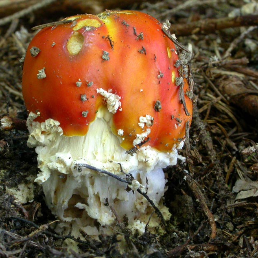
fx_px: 1130
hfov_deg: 13.0
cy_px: 129
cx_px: 99
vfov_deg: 13.0
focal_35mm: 134
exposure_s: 2
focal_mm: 23.5
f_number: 9.6
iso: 200
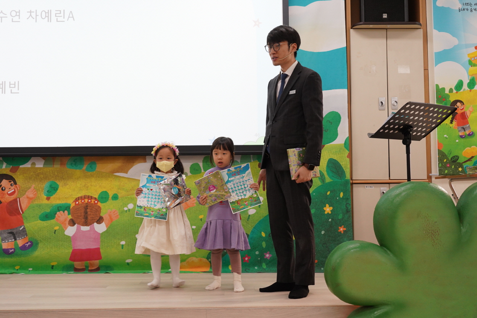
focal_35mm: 41
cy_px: 159
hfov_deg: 47.4
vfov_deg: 32.6
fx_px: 543
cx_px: 238
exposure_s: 1/200
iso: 2500
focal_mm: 41
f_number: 5.6
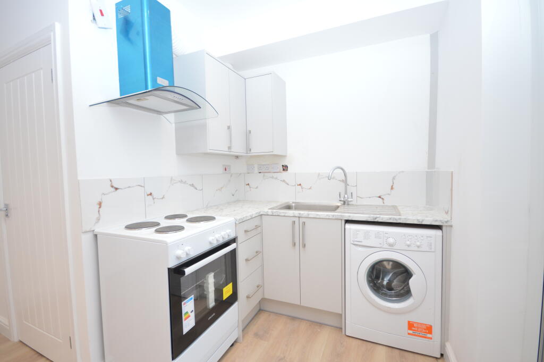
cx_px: 272
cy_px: 181
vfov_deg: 77.2
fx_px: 226
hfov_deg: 100.4
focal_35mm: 15
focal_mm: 10
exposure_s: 1/60
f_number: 4
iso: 450
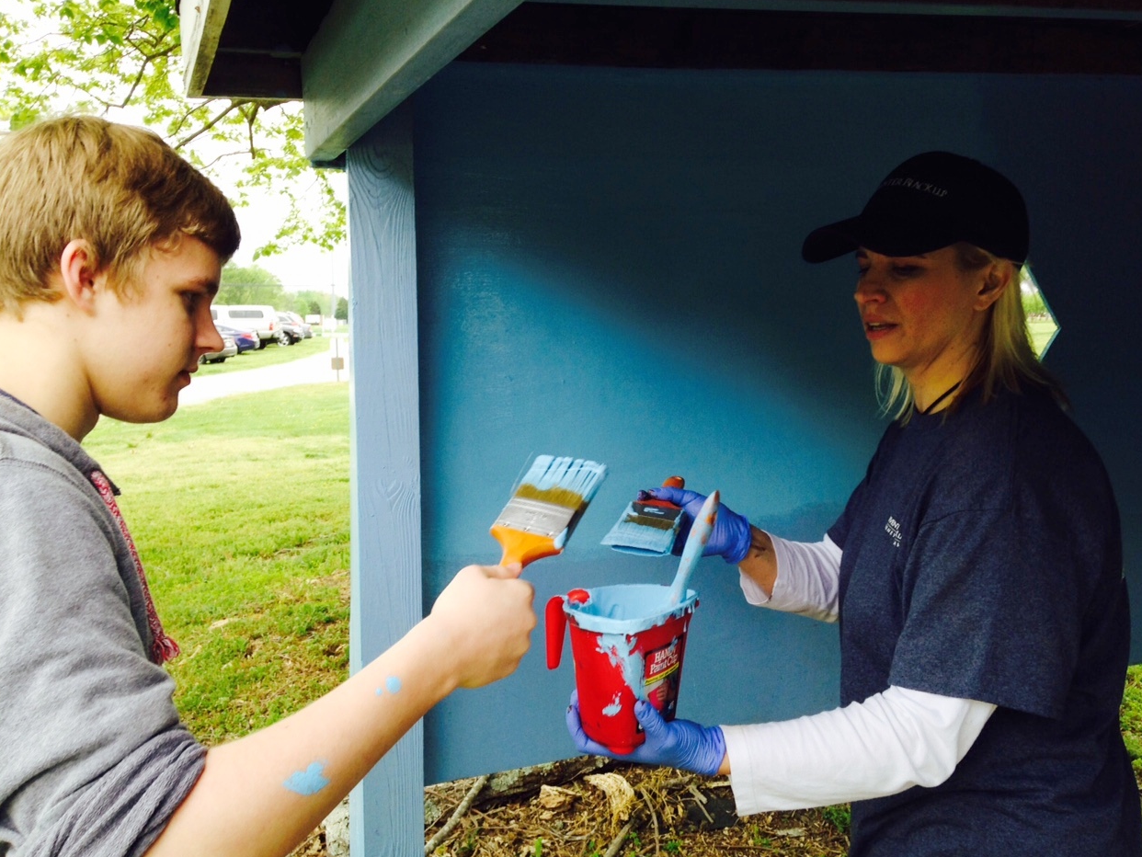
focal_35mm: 34
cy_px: 436
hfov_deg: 53.9
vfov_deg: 41.8
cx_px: 586
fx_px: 1122
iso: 50
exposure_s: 1/177
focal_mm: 4.12
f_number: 2.4
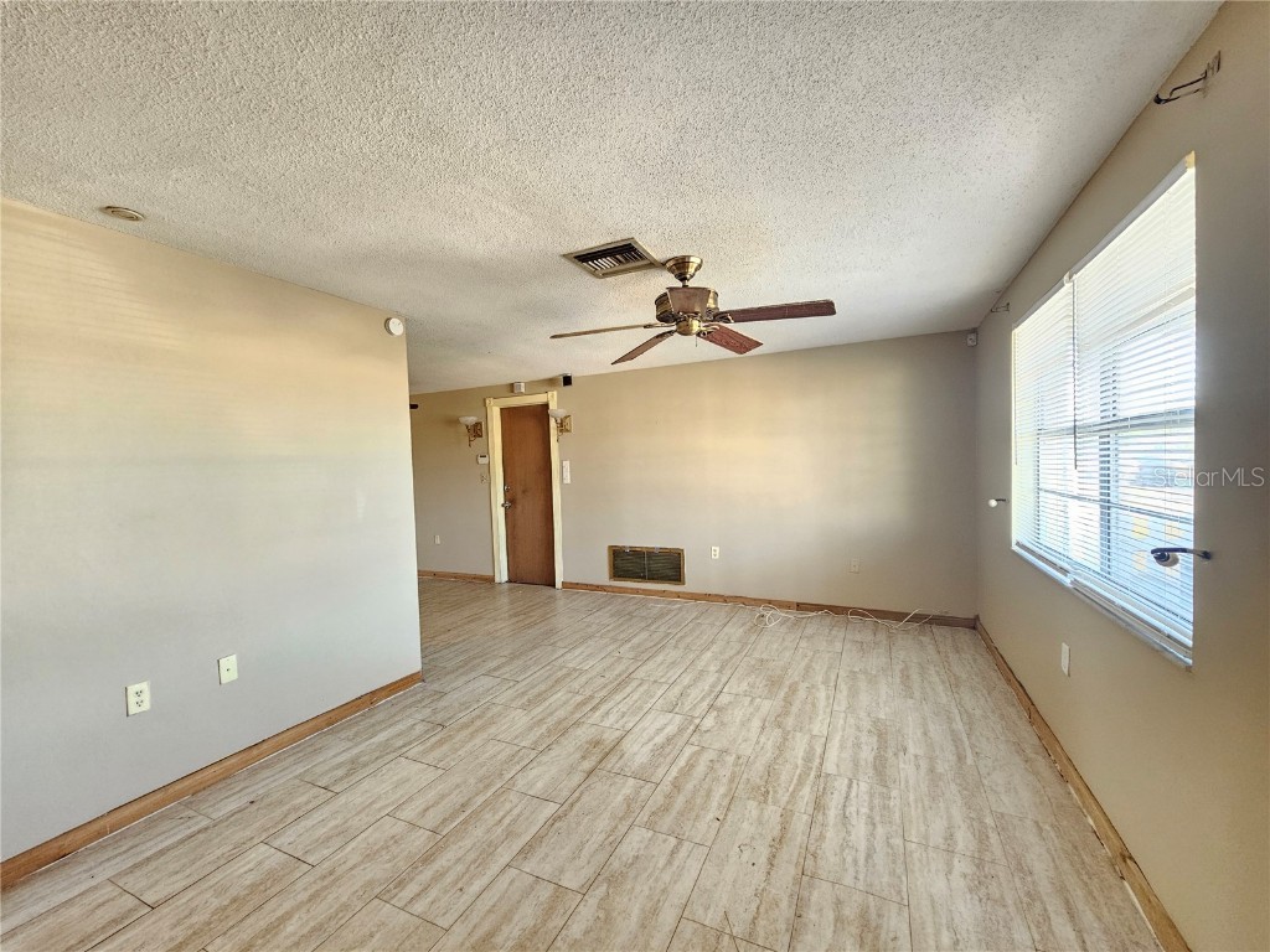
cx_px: 635
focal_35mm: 13
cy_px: 476
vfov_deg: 89.9
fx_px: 477
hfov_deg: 106.2
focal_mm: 2.2
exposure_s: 1/30
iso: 320
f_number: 2.2
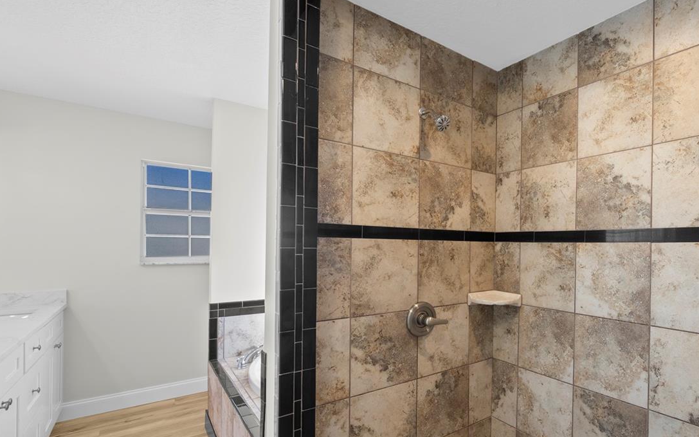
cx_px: 465
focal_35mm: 18
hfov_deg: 87.9
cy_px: 257
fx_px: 343
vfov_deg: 64.5
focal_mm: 12
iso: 160
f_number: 9
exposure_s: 1
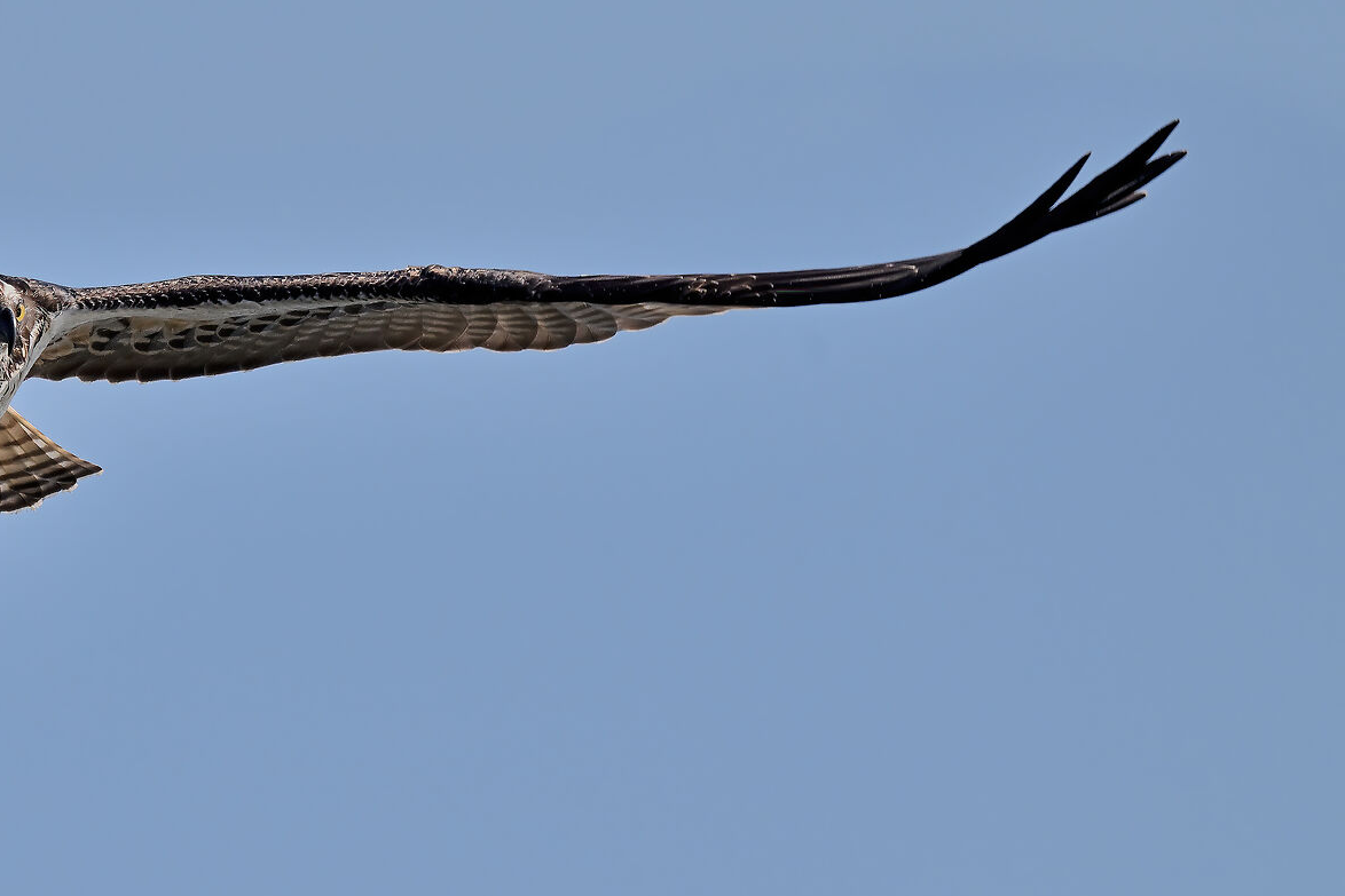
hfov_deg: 2.0
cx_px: -21
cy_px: 492
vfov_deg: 1.3
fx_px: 38185
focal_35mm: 1022
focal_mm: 500
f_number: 8
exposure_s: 1/3200
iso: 560
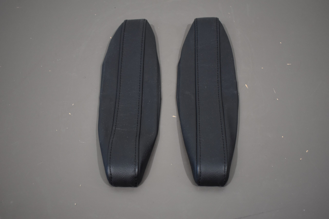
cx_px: 164
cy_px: 110
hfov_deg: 45.0
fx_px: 398
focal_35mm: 44
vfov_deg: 30.9
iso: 800
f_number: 4.2
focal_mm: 29
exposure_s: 1/125
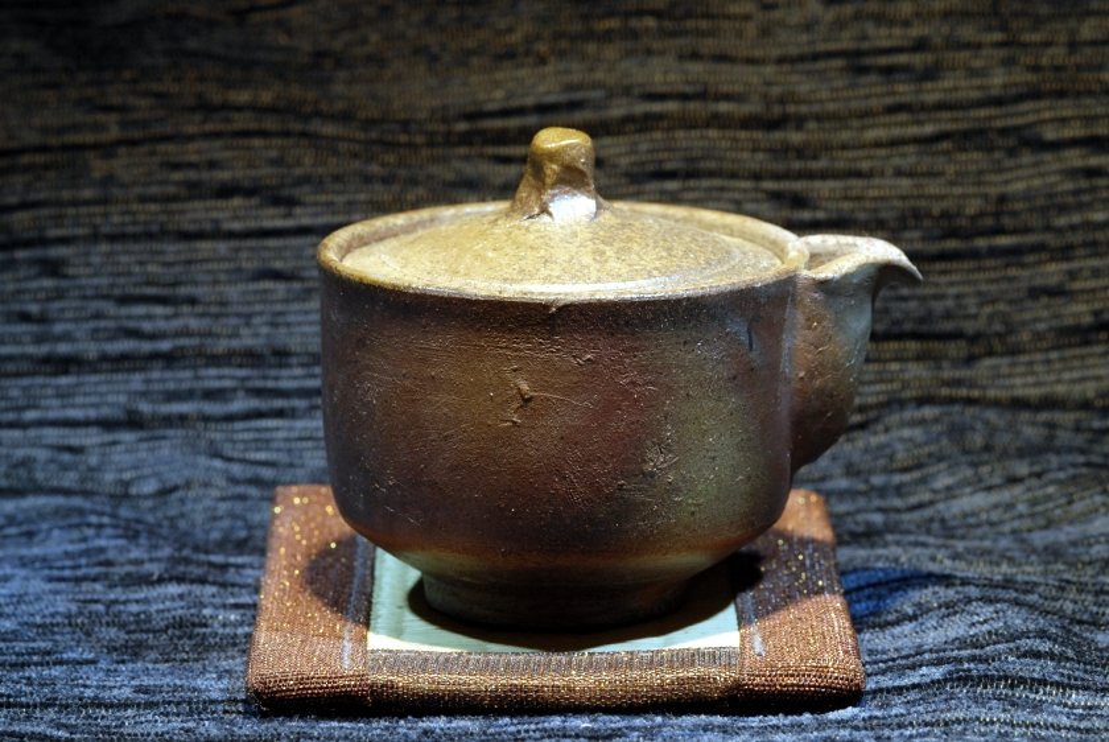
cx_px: 554
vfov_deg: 8.7
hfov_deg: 13.0
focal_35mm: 158
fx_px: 4857
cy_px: 371
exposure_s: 1/6
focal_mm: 105
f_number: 13
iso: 400
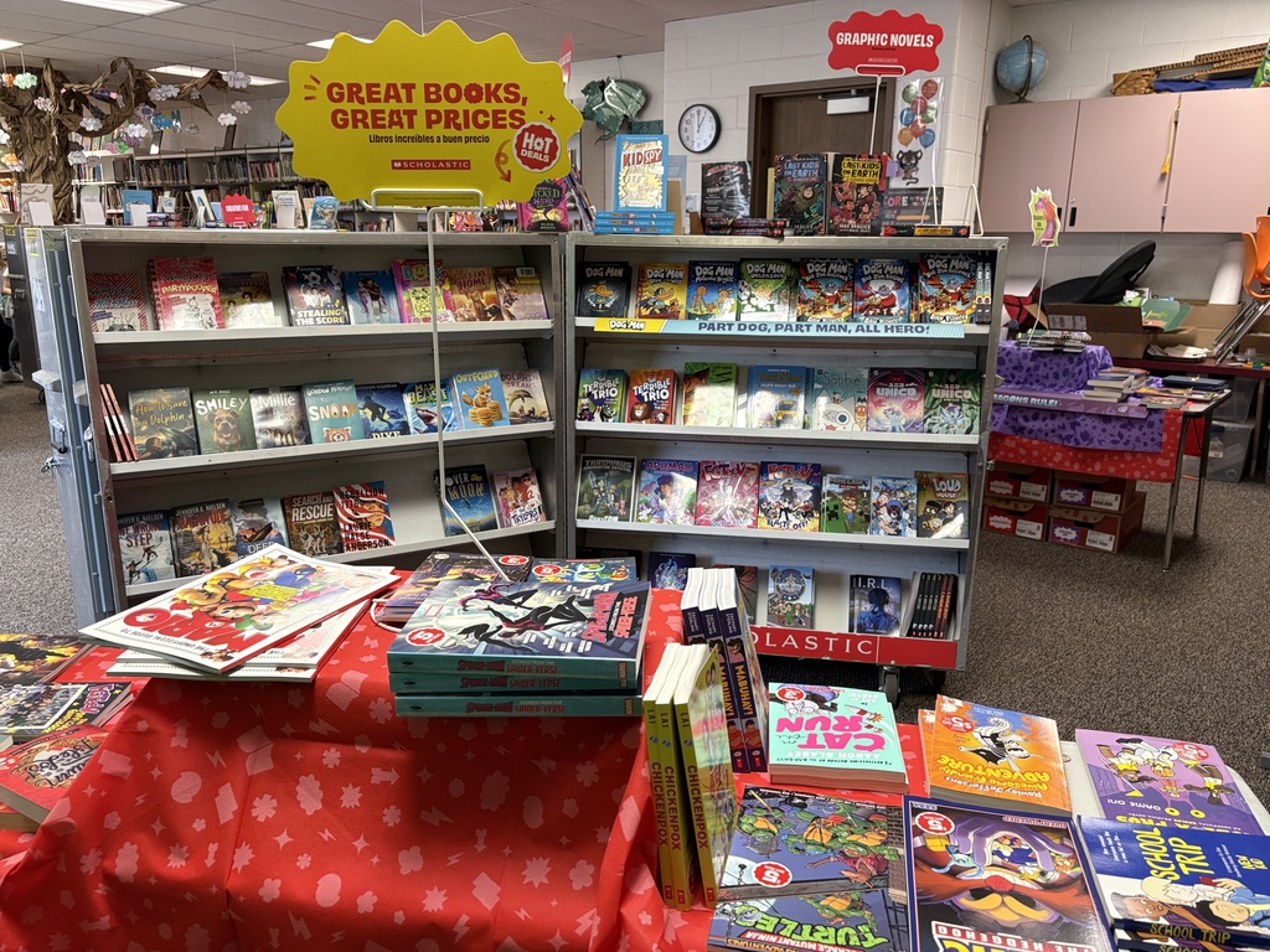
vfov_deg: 53.1
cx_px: 635
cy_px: 476
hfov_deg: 67.3
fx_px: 954
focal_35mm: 26
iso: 160
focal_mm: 5.96
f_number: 1.6
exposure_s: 1/60
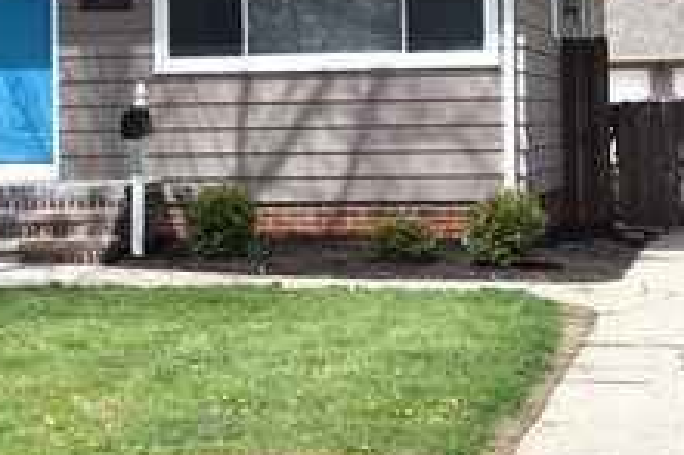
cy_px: 73
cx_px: 130
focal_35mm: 129
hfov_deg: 15.8
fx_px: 2449
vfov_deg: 10.6
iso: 100
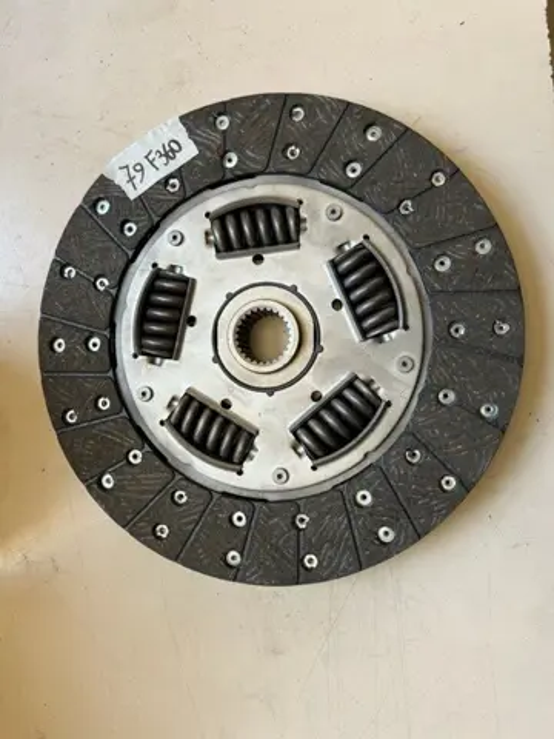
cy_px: 370
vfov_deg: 67.3
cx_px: 277
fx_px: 555
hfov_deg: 53.1
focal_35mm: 26
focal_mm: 5.7
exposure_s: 1/121
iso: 80
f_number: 1.5
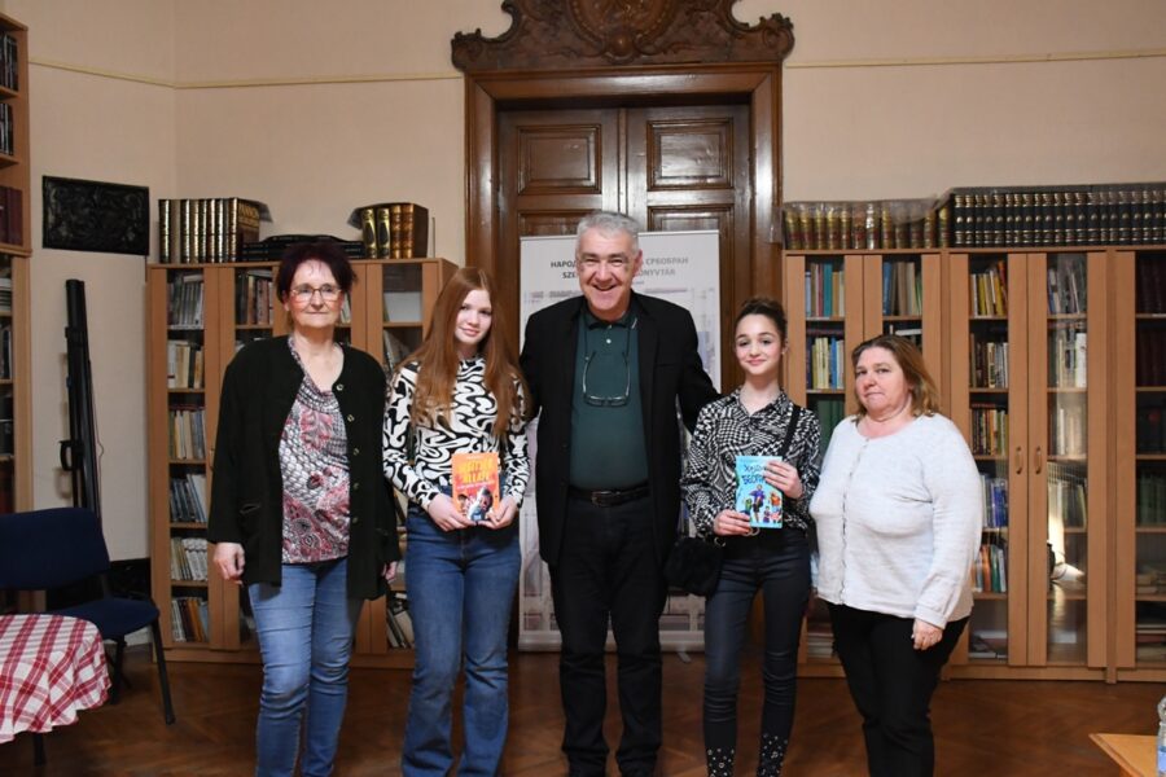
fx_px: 1069
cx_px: 583
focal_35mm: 33
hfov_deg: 57.2
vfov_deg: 40.0
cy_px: 388
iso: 5000
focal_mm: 22
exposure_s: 1/50
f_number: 6.3
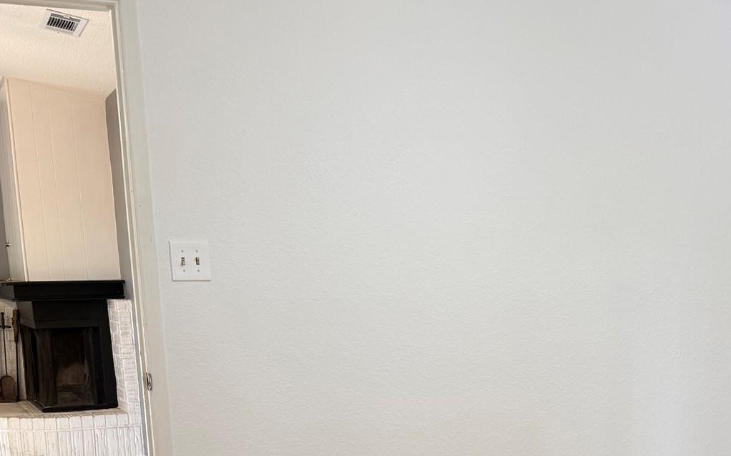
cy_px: 518
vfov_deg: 23.5
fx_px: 1016
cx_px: 417
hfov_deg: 39.5
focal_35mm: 51
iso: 125
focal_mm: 6.76
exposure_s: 1/60
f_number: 1.78
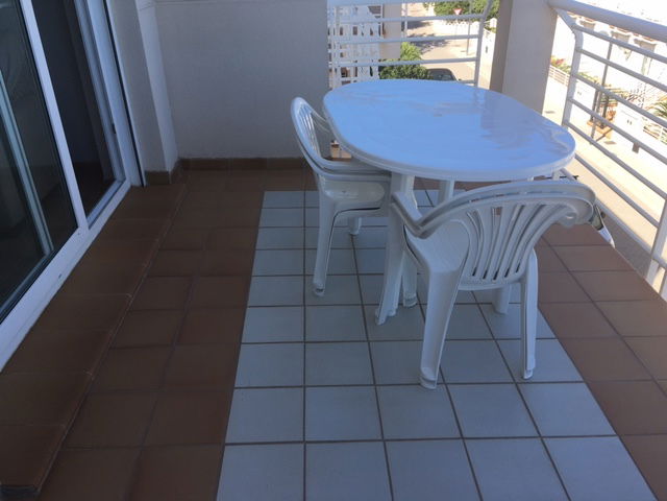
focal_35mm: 29
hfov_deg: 61.7
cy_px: 250
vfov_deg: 48.2
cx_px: 334
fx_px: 559
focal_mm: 4.15
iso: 25
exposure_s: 1/641
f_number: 2.2
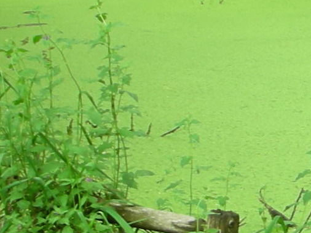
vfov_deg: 8.5
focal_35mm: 173
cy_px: -2
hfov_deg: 11.1
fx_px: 1554
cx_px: 414
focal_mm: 5.8
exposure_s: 1/35.4
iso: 50
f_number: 3
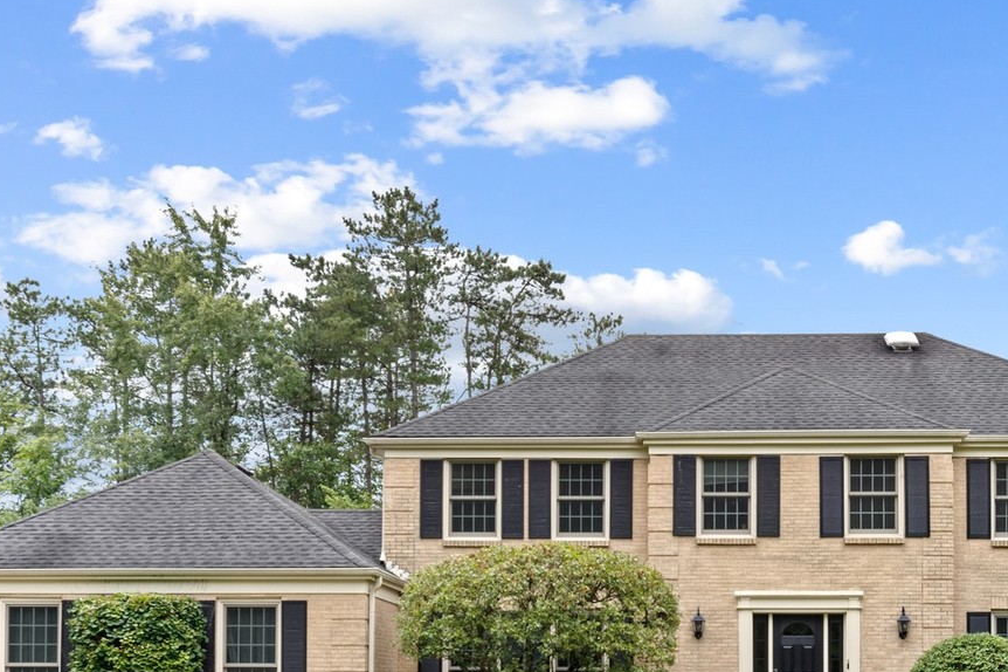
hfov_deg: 40.9
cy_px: 597
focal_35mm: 48
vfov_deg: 27.2
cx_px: 636
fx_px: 1342
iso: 200
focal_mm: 17
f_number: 8
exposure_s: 1/80
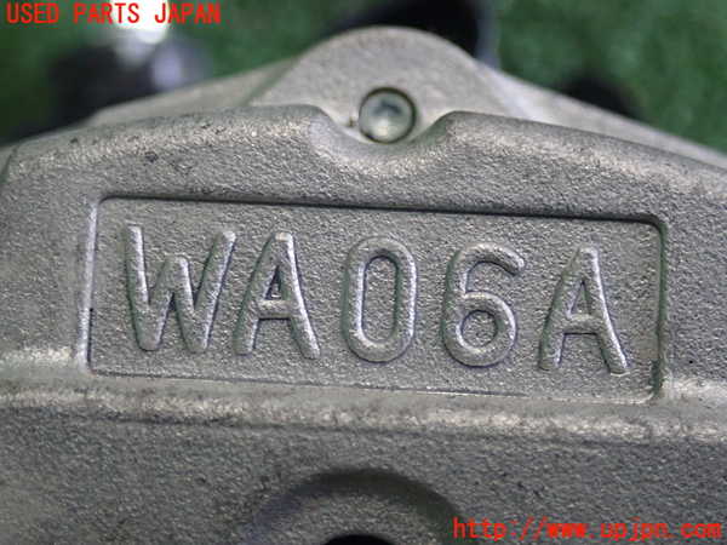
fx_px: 1281
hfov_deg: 31.7
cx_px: 364
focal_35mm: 61
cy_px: 272
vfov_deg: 24.0
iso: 800
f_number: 3.6
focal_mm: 11.01
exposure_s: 1/60
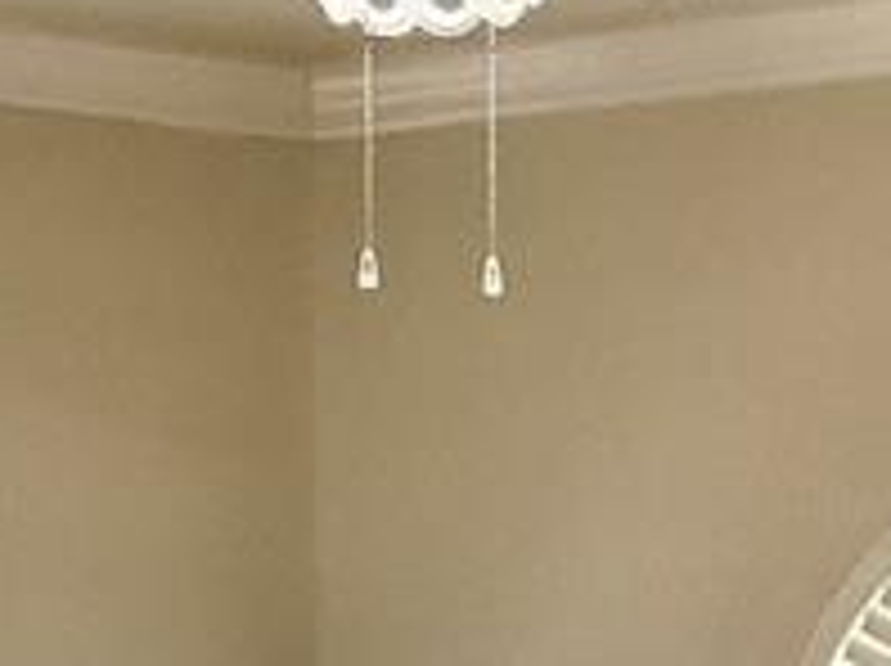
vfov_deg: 9.3
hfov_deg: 13.2
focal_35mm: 150
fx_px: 3856
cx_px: 459
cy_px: 1278
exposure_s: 1/120
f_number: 1.8
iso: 64
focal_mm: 3
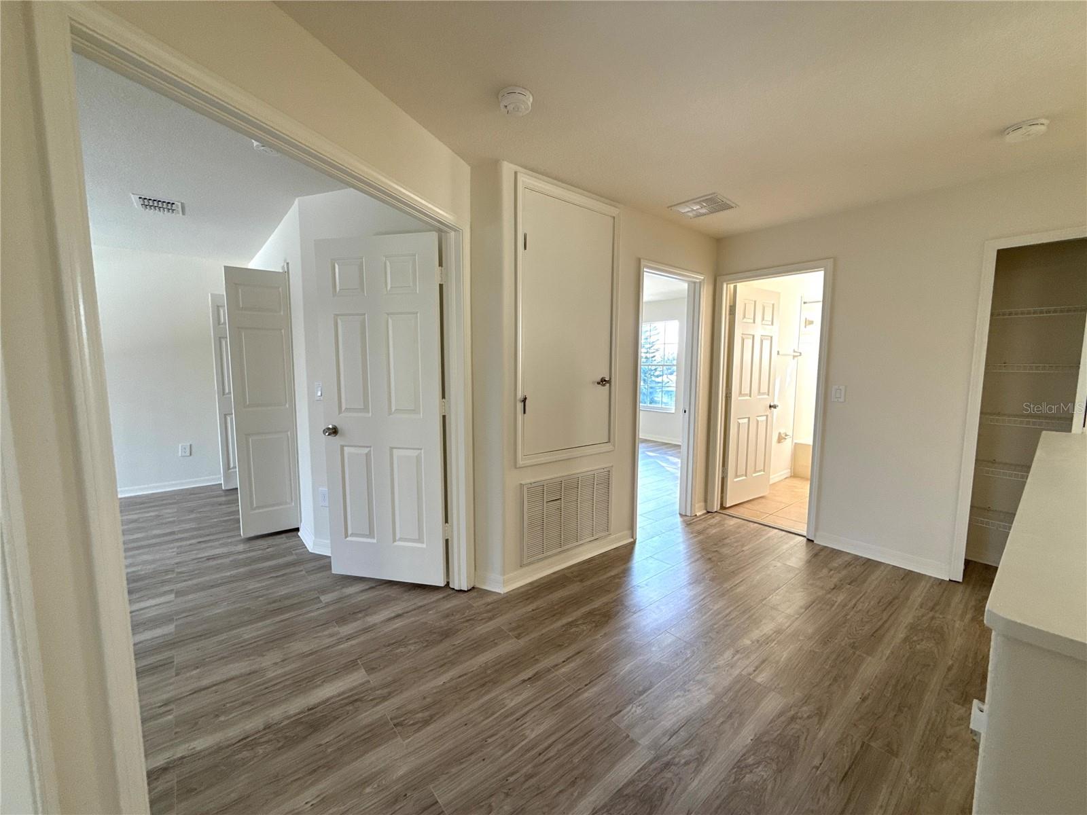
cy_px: 408
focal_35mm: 14
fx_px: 440
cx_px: 544
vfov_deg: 85.7
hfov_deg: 102.1
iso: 80
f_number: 2.2
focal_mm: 2.22
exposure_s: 1/120
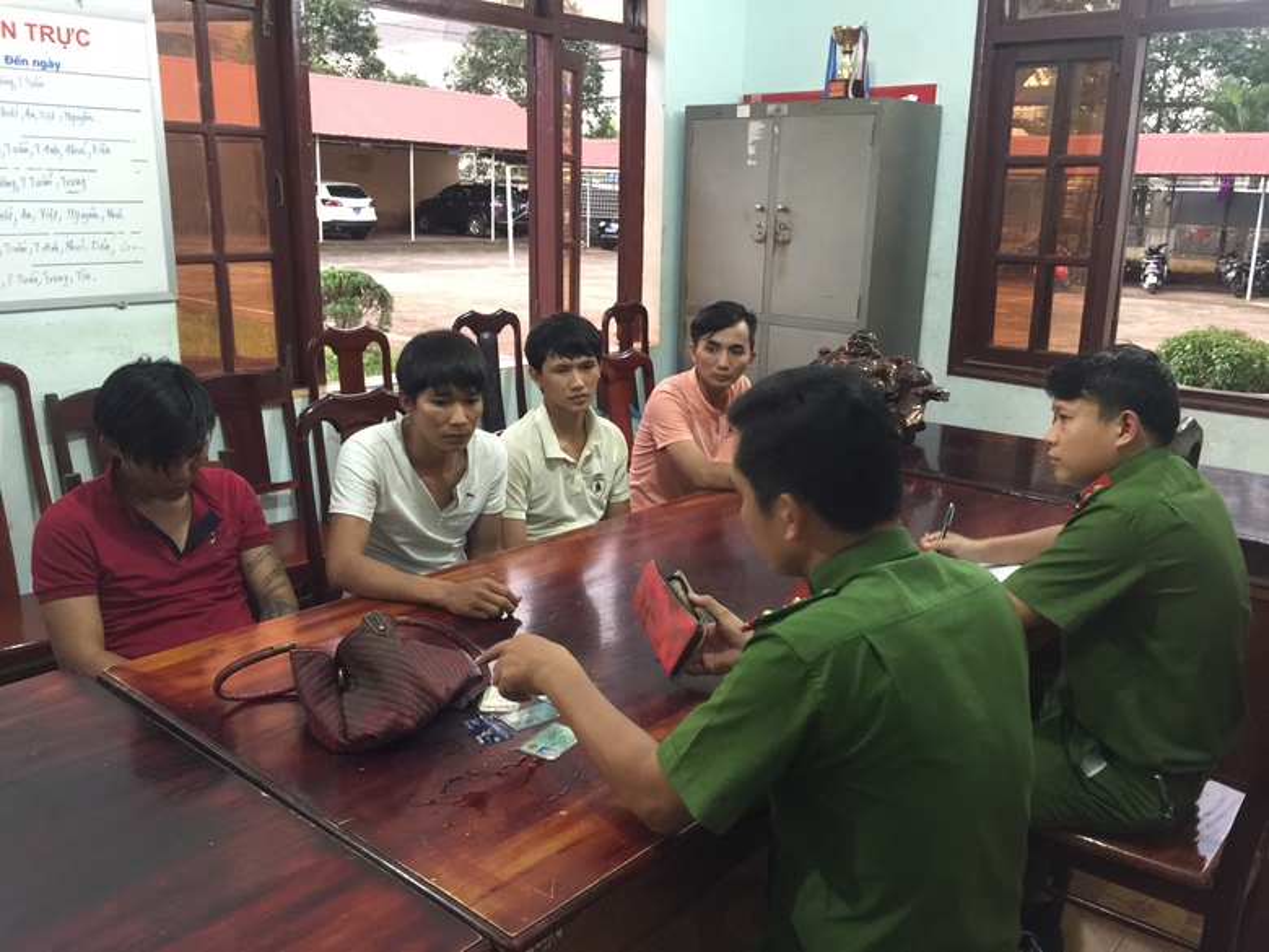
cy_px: 476
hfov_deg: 61.7
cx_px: 634
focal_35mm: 29
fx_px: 1063
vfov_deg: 48.2
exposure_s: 1/8
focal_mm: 4.15
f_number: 2.2
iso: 125
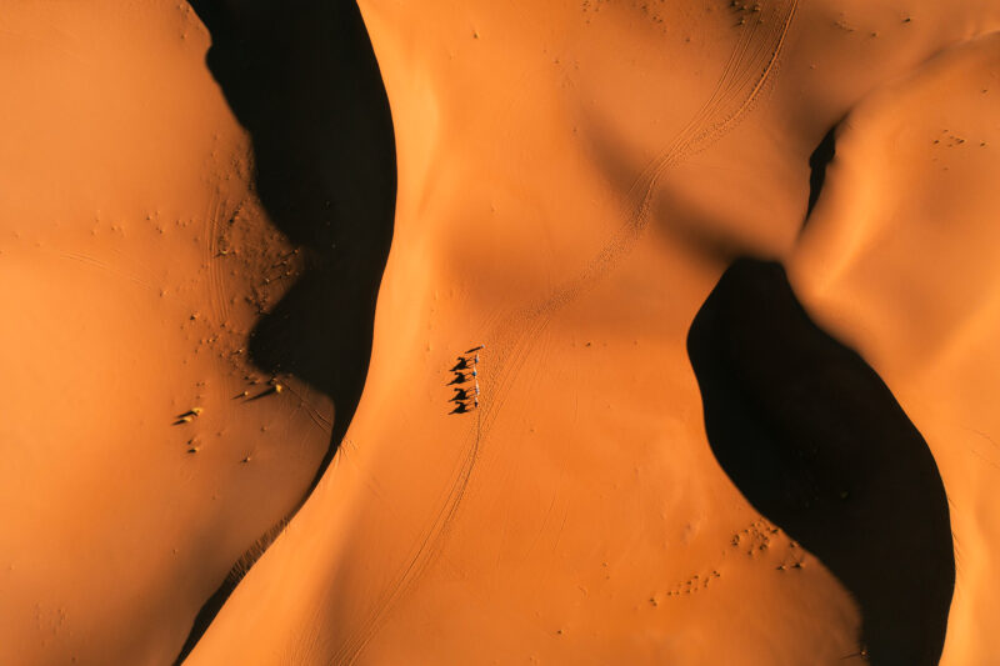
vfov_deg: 46.4
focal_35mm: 28
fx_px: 778
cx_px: 500
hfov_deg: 65.5
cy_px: 333
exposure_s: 1/60
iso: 100
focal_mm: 10.26
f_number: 2.8
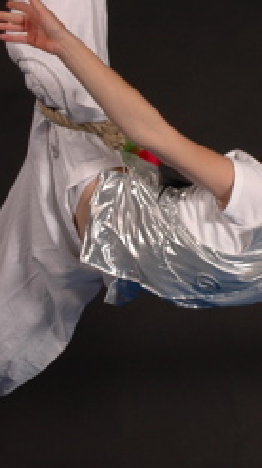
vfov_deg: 18.0
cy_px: 142
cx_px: 235
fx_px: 1465
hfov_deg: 10.2
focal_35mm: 118
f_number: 11
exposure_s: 1/125
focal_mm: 29
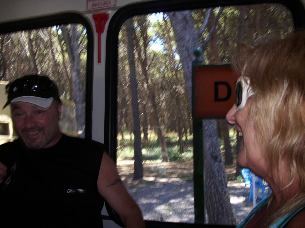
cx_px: 152
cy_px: 114
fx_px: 273
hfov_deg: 58.4
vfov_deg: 45.4
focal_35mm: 31
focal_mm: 6.2
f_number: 2.8
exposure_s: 1/30
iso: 50
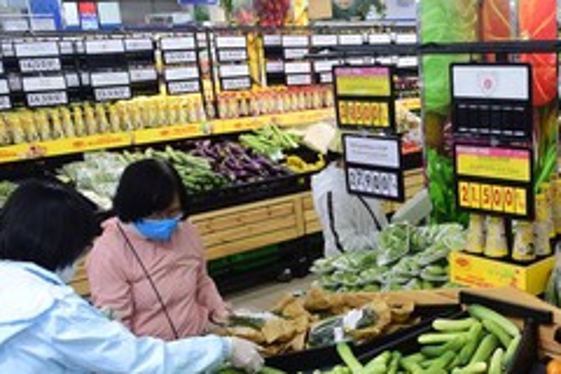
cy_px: 325
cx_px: 514
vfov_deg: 27.2
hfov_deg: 38.1
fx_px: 748
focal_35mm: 48
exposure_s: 1/160
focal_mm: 24
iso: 1250
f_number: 4
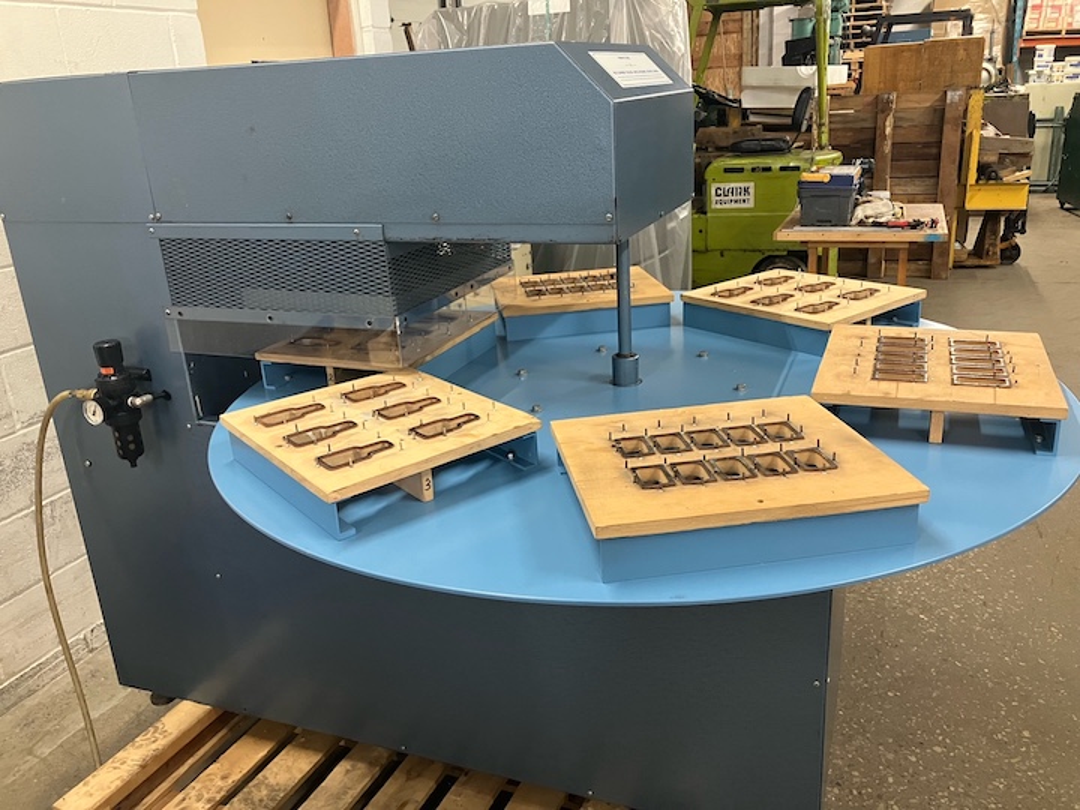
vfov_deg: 49.7
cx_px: 540
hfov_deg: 63.4
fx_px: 874
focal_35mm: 28
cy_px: 405
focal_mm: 3.99
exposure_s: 1/60
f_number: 1.8
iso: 200
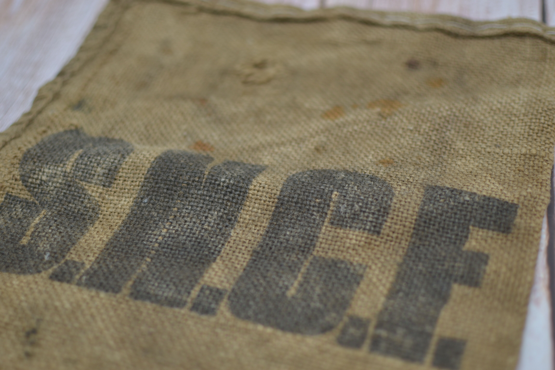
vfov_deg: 25.8
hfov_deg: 37.9
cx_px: 278
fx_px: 809
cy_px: 185
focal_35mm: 52
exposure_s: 1/500
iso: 100
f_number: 1.8
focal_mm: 35
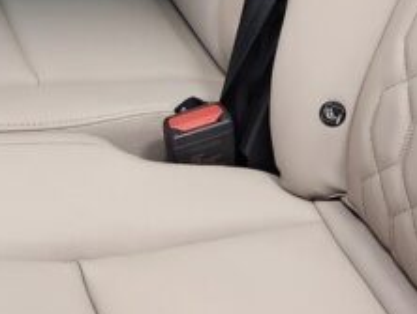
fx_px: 1278
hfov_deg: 18.4
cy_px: -160
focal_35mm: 106
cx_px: 308
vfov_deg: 13.2
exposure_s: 1/120
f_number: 1.8
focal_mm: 5.4
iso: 500
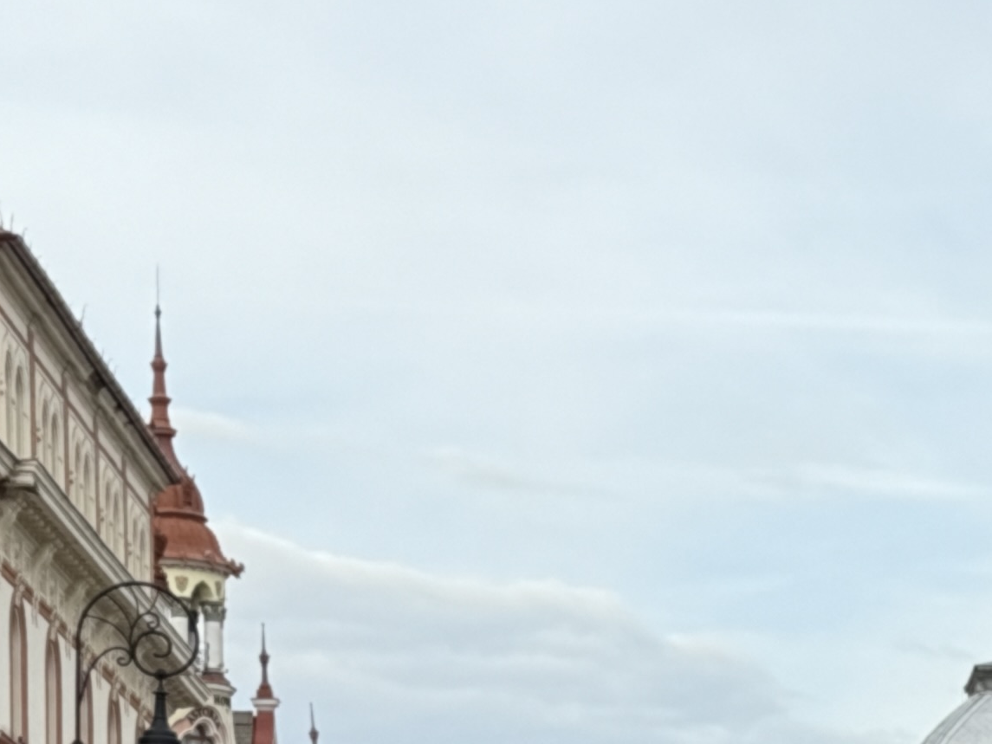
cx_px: 966
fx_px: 4844
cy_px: 1236
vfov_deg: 8.5
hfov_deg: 11.6
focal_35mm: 169
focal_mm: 6.76
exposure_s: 1/1642
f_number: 1.78
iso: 100
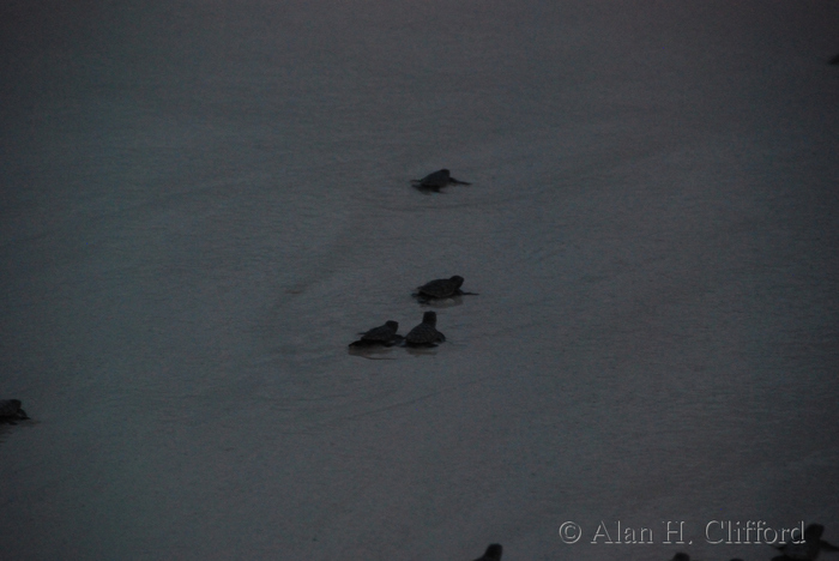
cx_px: 420
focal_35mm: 300
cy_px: 280
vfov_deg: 4.6
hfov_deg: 6.9
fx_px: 6997
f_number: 5.6
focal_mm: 200
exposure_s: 1/125
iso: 1600
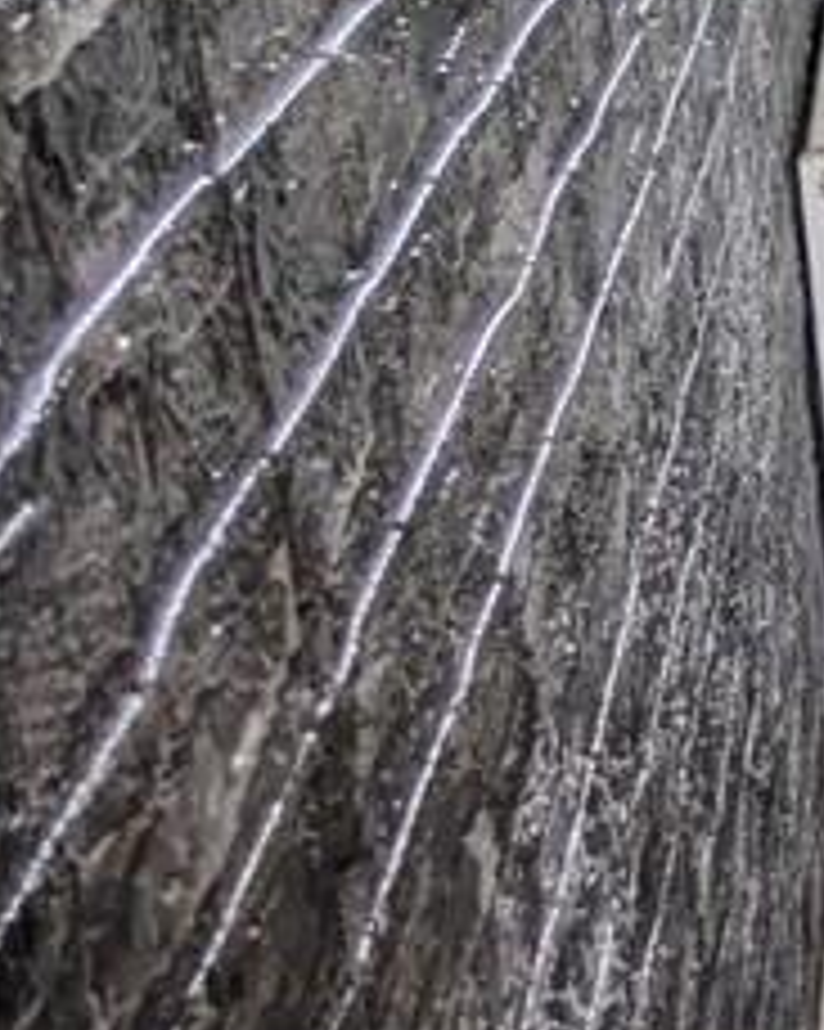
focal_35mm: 70
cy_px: -200
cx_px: 2211
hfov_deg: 13.0
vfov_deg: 24.6
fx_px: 2135
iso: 246
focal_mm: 2.35
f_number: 2.2
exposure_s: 1/53.7
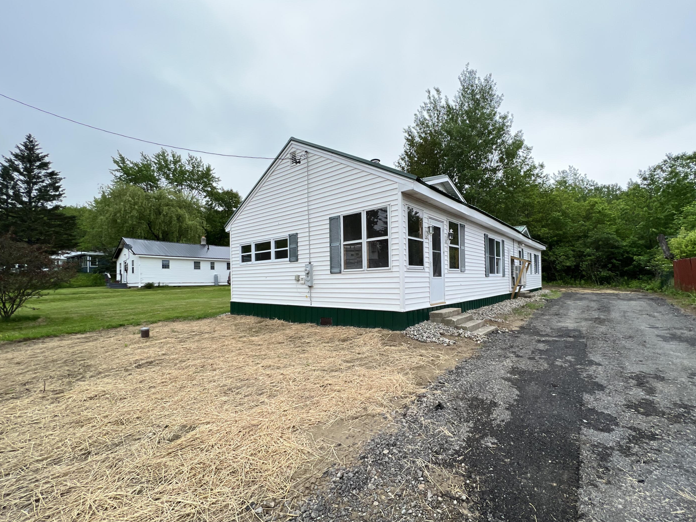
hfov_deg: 102.0
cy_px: 276
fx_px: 281
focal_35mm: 14
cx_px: 368
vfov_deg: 85.6
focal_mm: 1.57
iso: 32
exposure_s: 1/407
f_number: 1.8
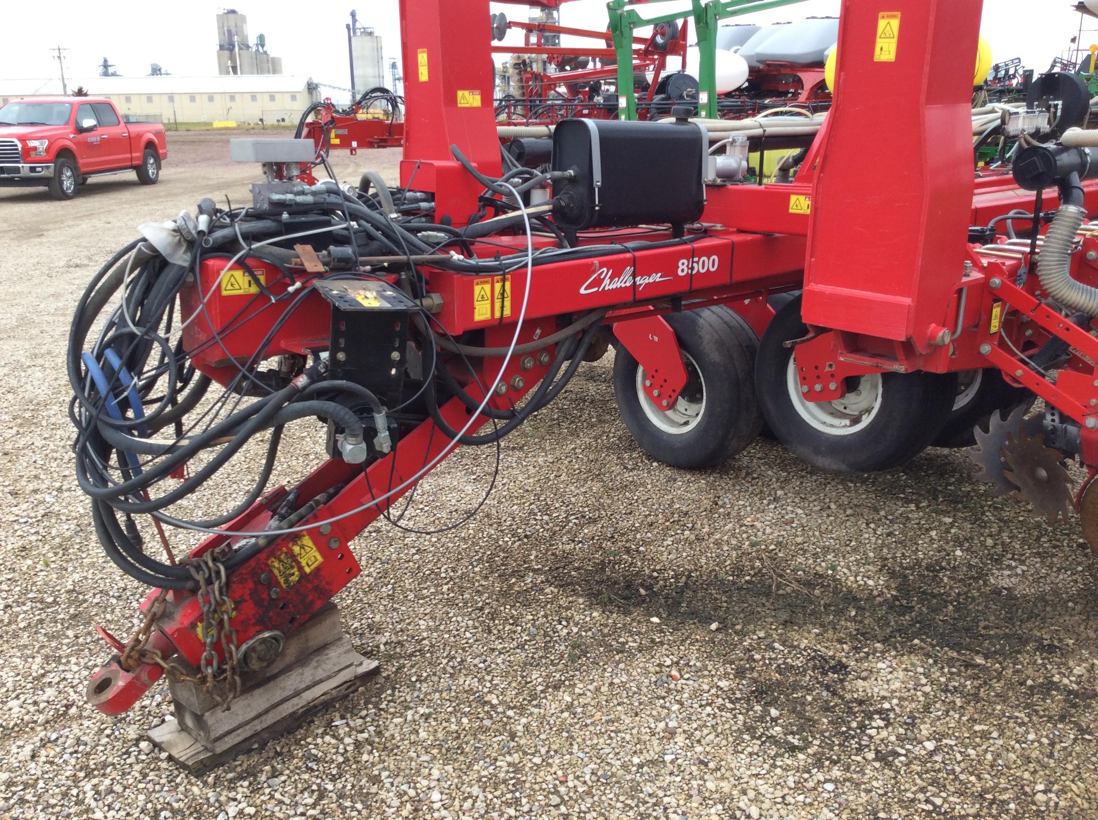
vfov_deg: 44.1
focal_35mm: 32
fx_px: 1014
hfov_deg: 56.9
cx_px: 549
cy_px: 410
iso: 32
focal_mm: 3.3
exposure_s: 1/193
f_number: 2.4
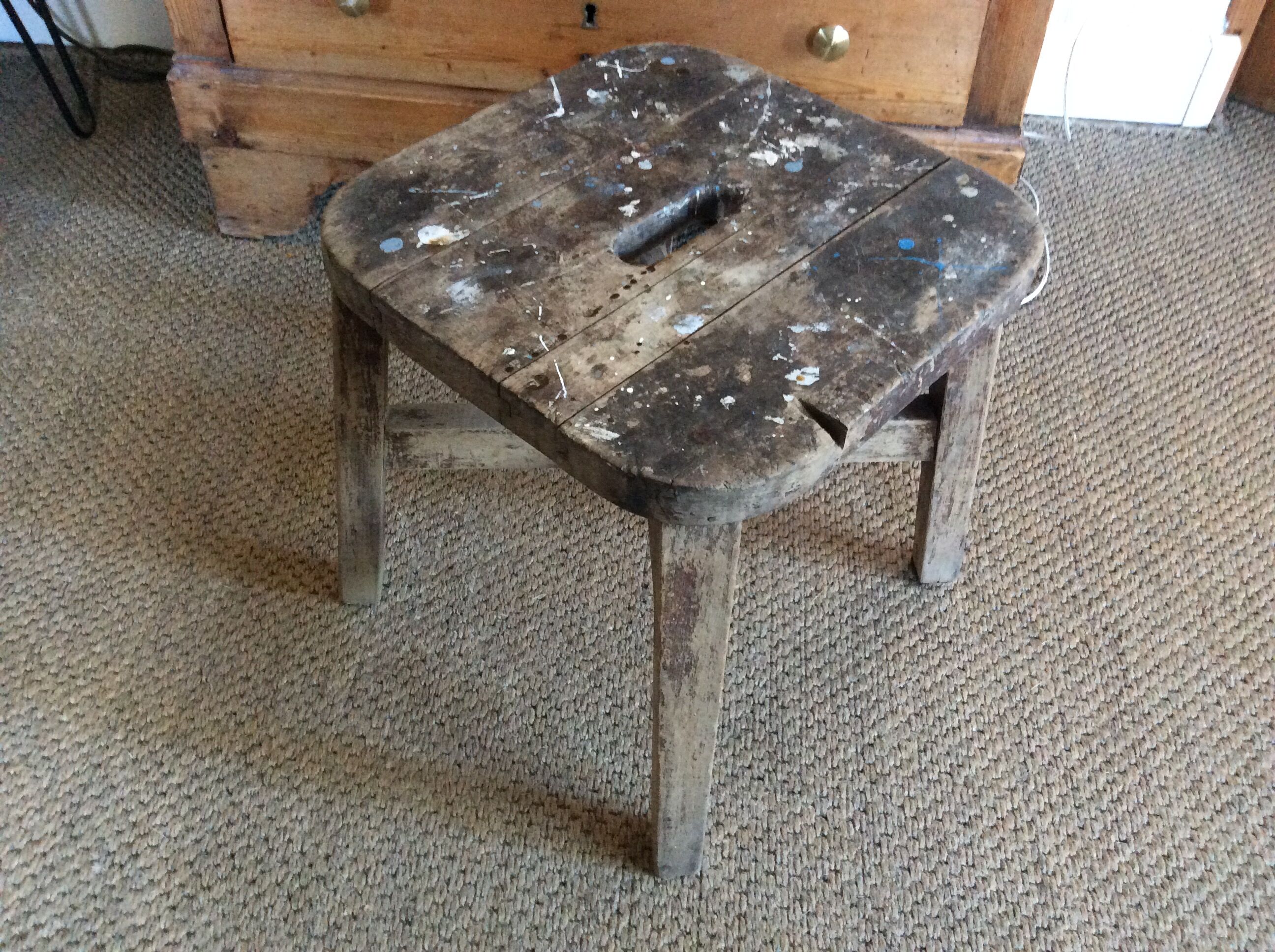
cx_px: 638
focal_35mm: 32
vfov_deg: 44.1
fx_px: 1177
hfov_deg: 56.9
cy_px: 476
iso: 320
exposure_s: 1/17
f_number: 2.4
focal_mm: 3.3
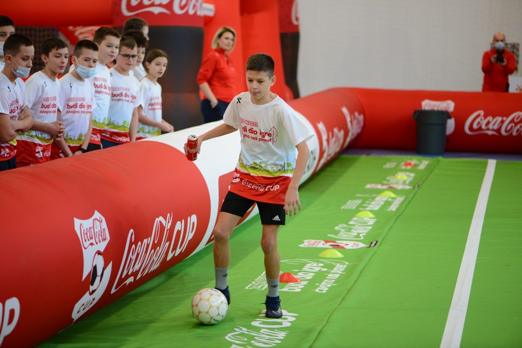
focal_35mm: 105
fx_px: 1523
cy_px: 174
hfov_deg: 19.5
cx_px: 261
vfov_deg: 13.0
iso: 800
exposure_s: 1/200
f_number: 2.8
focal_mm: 105
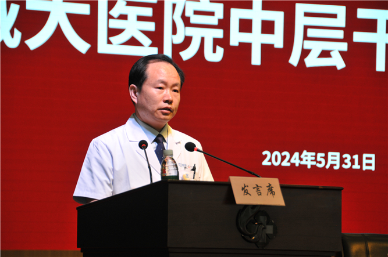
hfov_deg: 11.4
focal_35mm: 180
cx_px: 194
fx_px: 1938
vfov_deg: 7.6
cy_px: 128
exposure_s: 1/60
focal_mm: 120
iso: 400
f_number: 5.6
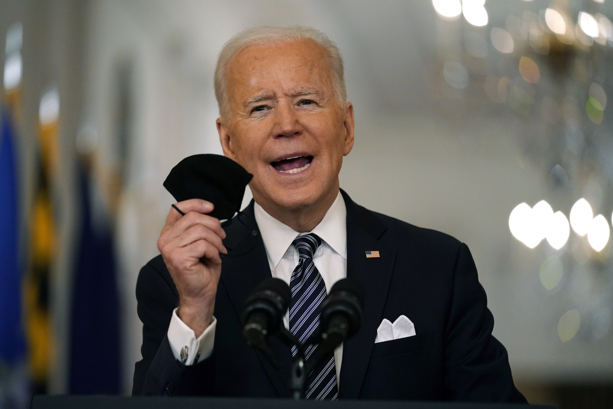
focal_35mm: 176
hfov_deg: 11.7
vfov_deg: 7.8
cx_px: 306
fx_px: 2997
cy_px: 204
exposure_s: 1/500
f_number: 2.8
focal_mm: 176
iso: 5000
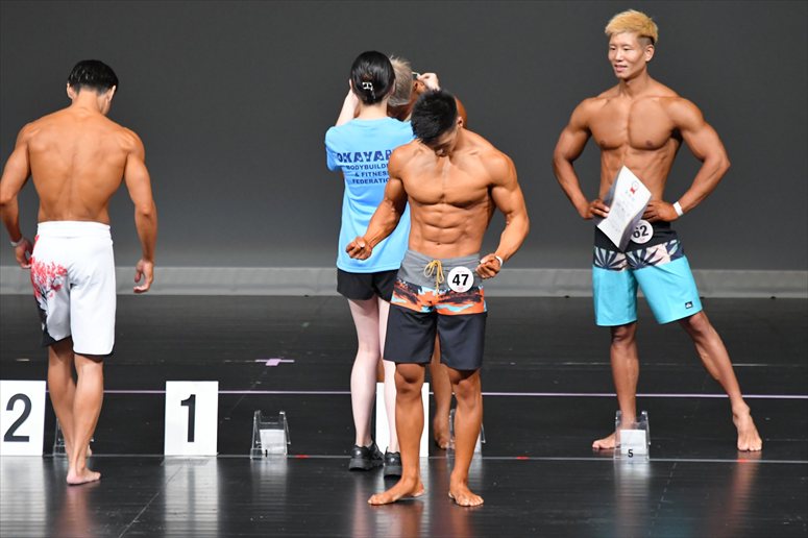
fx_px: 7067
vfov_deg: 4.4
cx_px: 404
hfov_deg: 6.5
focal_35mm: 315
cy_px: 269
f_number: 5.6
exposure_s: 1/400
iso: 4000
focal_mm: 210
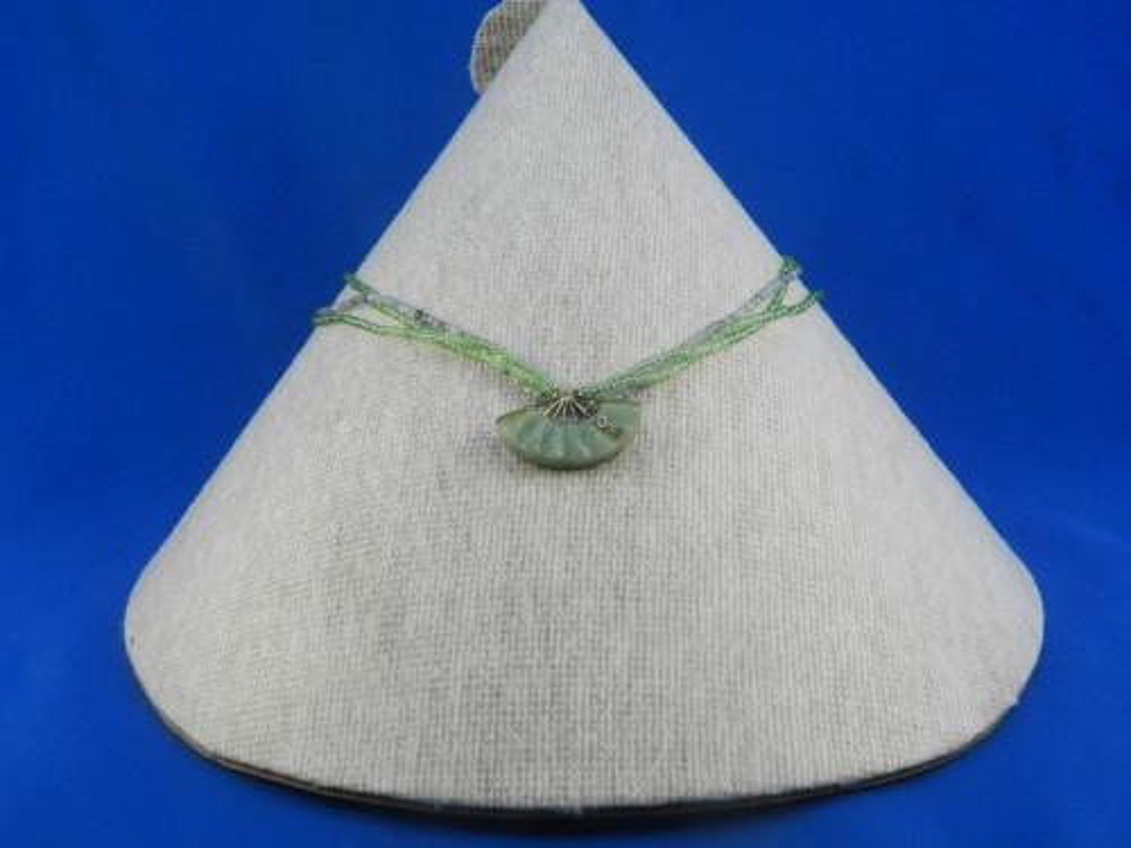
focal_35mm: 53
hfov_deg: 36.2
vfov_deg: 27.5
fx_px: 1732
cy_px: 424
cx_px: 566
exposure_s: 1/60
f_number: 4.4
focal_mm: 9.4
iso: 640
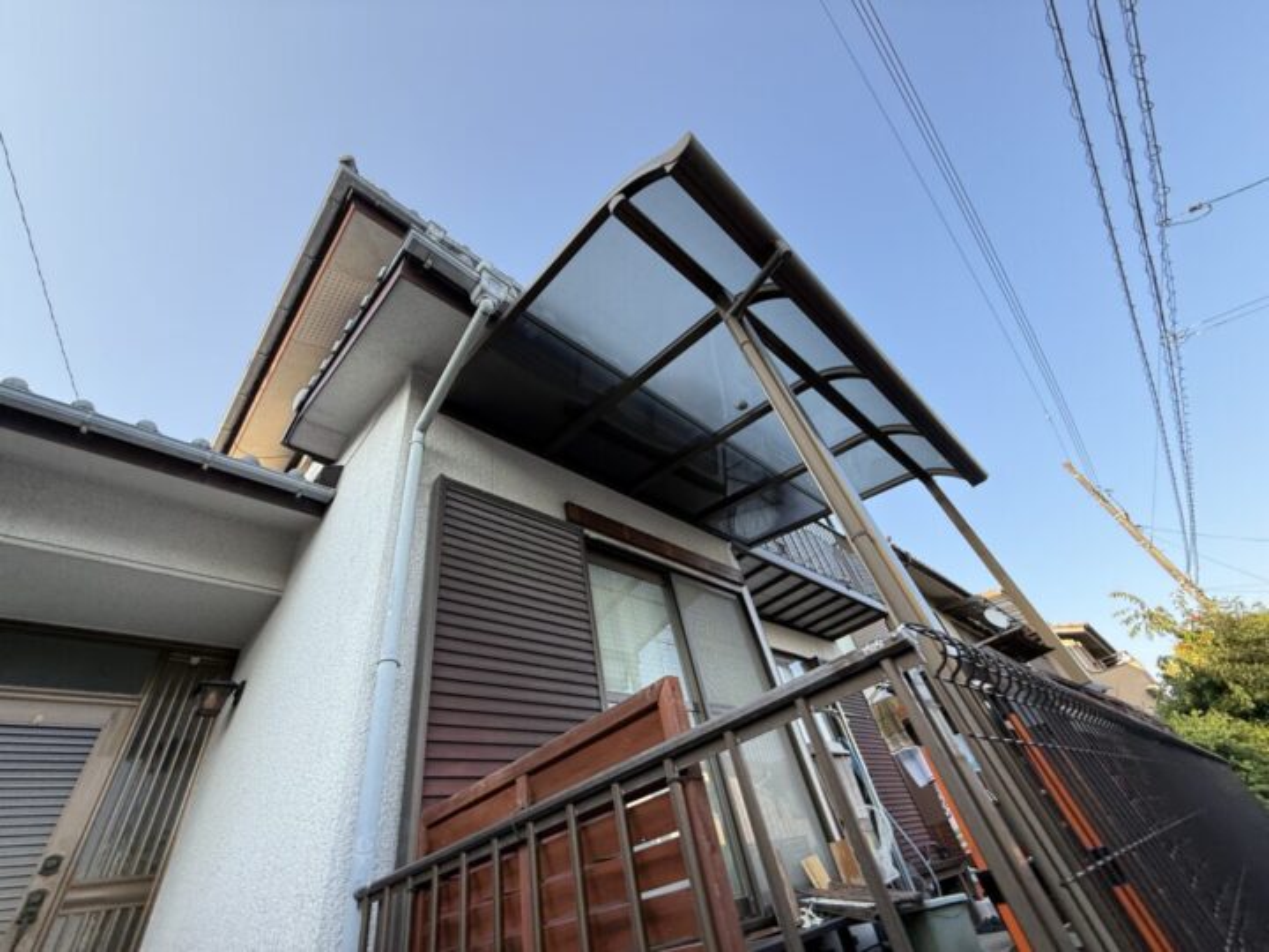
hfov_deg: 102.1
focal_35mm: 14
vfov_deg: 85.7
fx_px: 513
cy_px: 476
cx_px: 634
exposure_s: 1/157
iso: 50
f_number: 2.2
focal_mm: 2.22
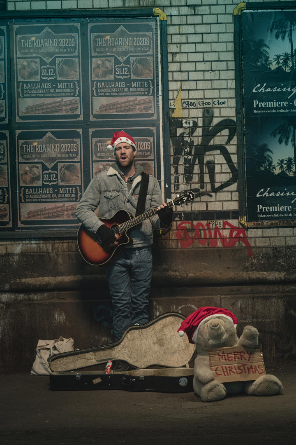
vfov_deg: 15.4
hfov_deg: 10.3
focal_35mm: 133
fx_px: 1640
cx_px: 148
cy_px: 222
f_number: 4
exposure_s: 1/100
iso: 4000
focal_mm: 133
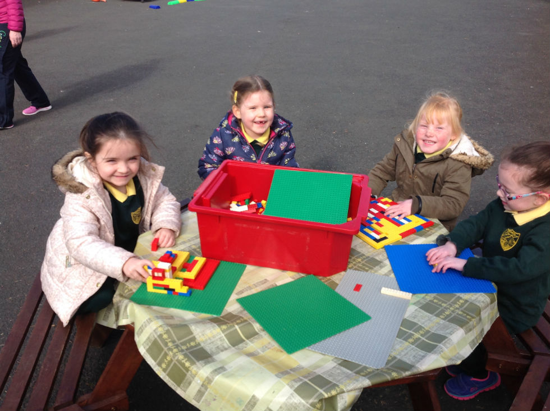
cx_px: 275
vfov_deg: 40.6
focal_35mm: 35
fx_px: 555
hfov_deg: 52.7
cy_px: 206
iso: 50
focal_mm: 4.28
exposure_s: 1/817
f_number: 2.4
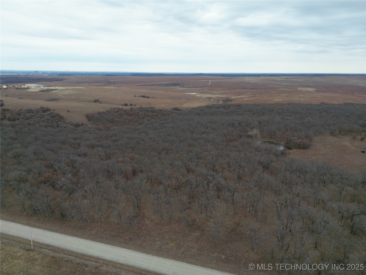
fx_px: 254
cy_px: 138
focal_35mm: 24
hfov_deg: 71.6
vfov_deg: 56.8
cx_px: 183
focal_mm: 6.72
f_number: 1.7
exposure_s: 1/1000
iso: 200
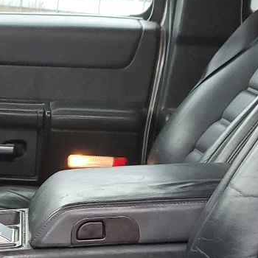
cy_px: 261
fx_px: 885
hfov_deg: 16.0
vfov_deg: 16.2
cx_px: -41
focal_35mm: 105
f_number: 1.5
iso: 99
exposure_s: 1/120
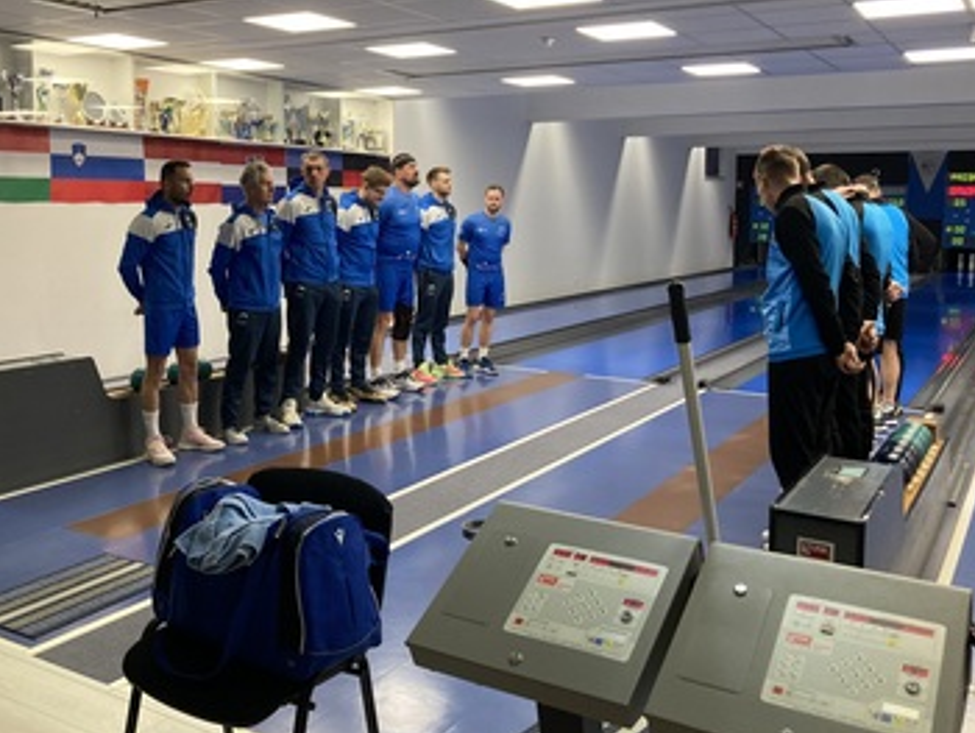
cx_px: 398
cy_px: 279
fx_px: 1015
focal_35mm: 36
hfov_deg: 51.0
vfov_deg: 39.5
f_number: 1.8
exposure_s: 1/50
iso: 64
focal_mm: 3.99
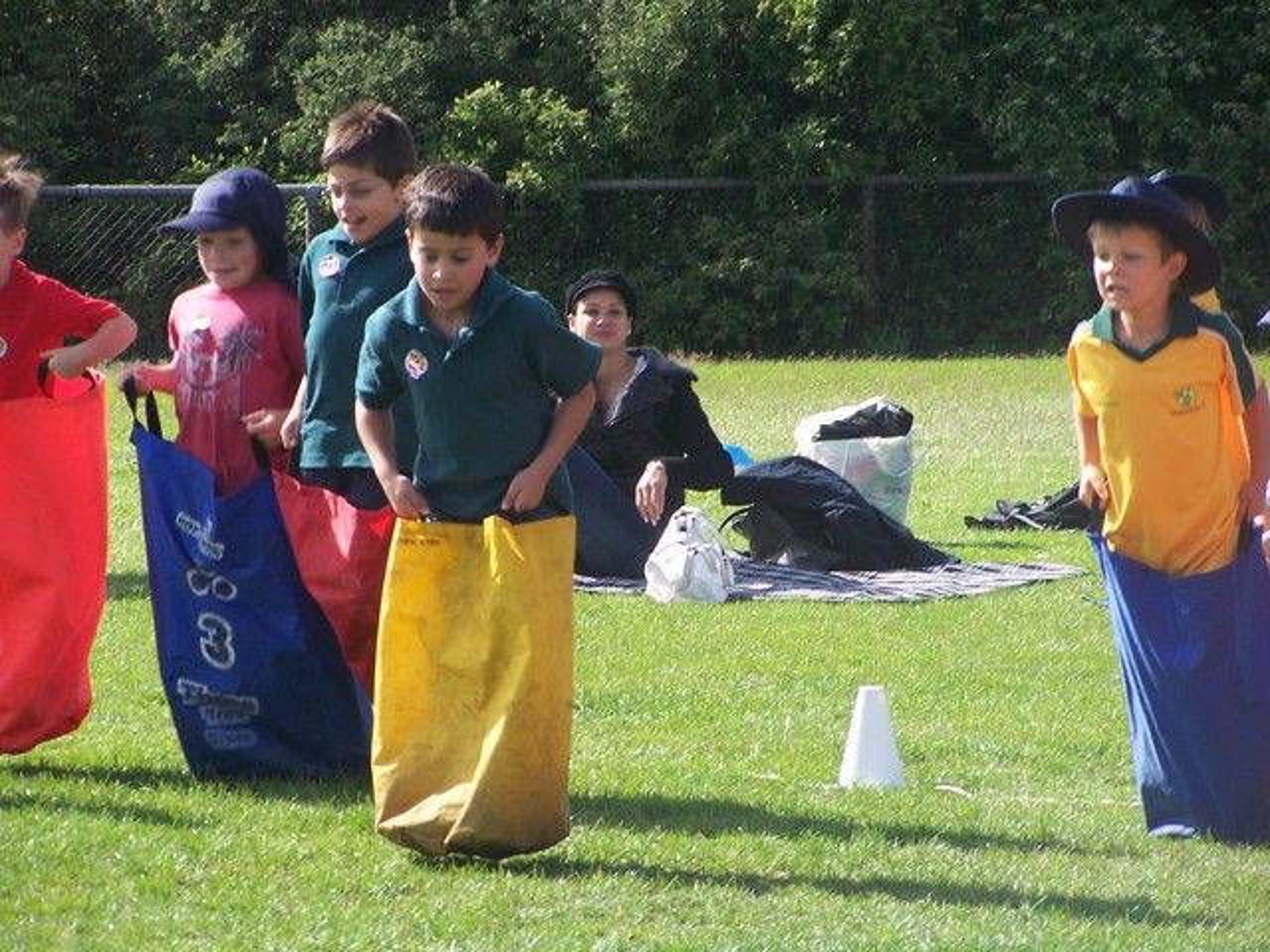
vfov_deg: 6.2
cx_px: 635
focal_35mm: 238
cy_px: 476
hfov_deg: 8.3
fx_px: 8732
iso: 80
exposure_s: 1/400
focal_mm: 39.5
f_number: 3.3
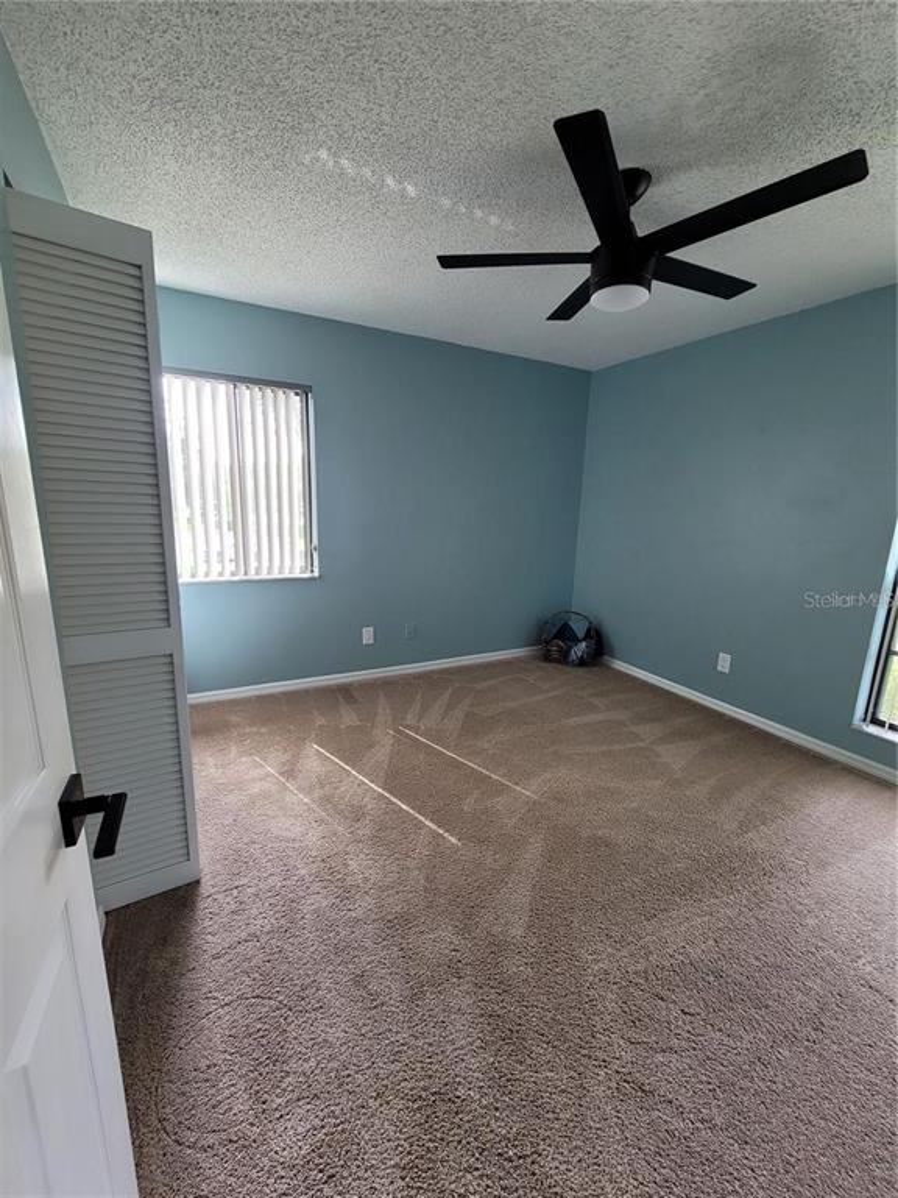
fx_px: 450
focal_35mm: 13
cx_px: 449
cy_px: 599
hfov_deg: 89.9
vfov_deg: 106.2
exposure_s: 1/60
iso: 125
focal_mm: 2.2
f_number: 2.2
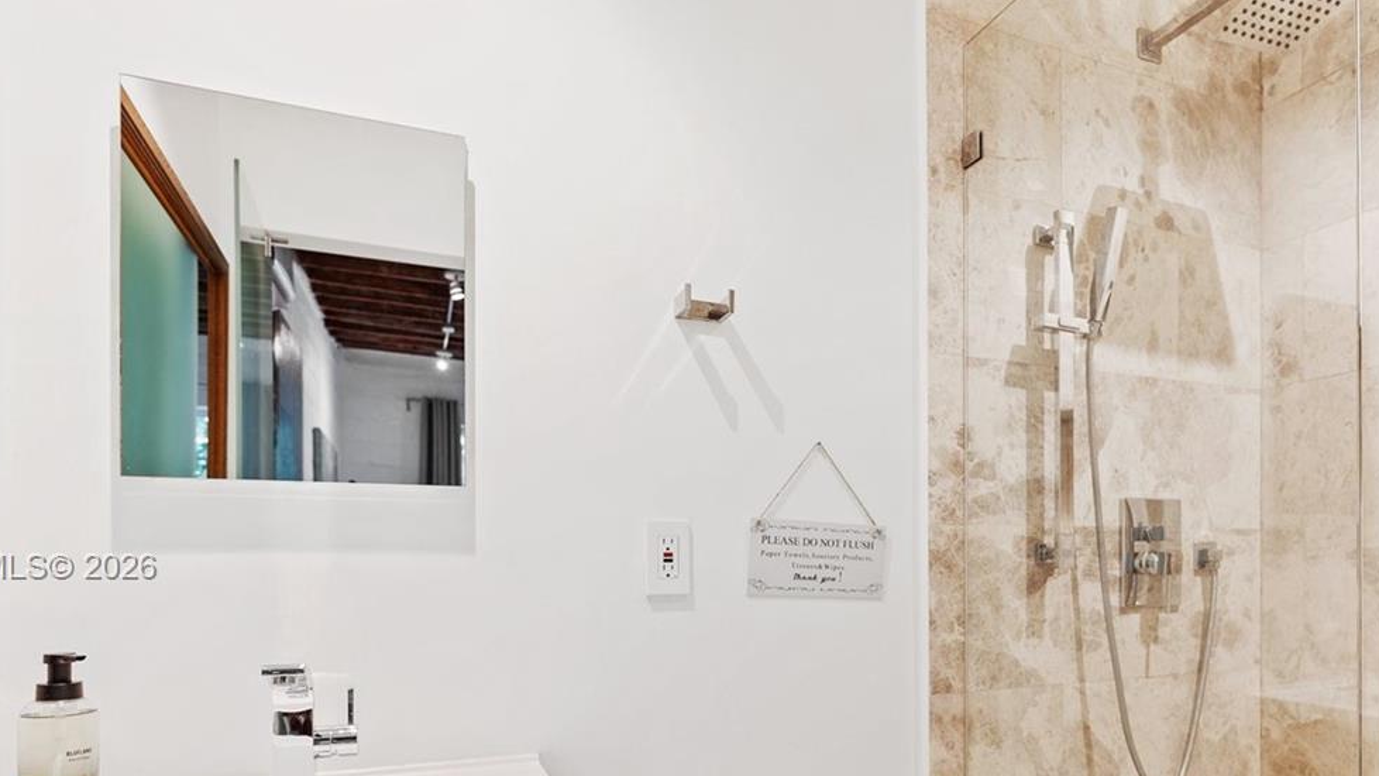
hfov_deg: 75.2
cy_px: 569
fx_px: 878
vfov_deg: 46.2
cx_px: 845
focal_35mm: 24
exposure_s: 1/13
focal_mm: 14
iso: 560
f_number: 2.8
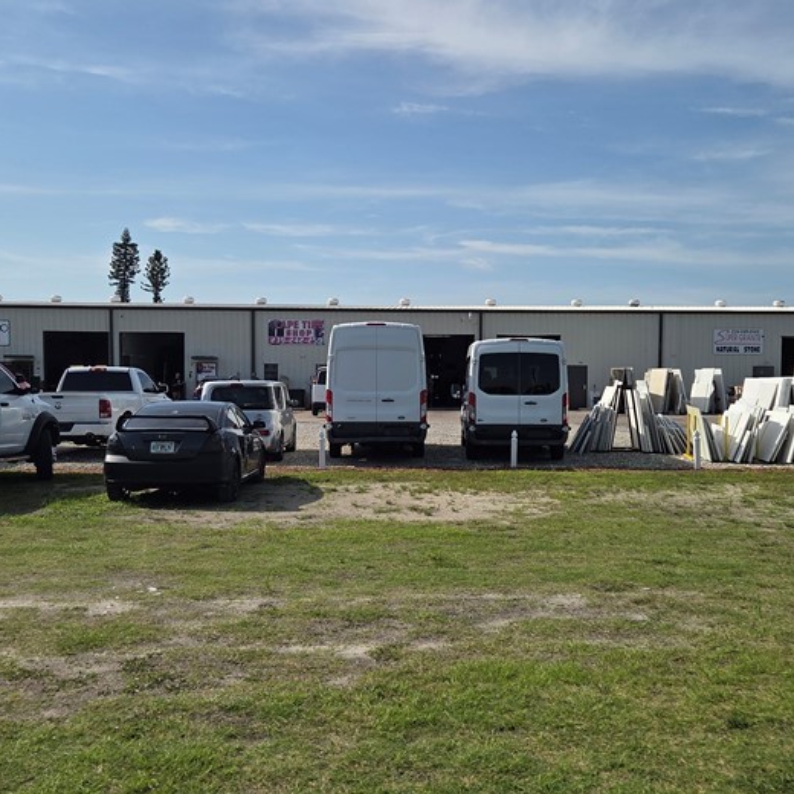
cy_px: 428
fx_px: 1038
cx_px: 432
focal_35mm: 40
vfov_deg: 41.8
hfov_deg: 41.8
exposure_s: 1/7891
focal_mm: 5.4
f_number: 1.8
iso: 64
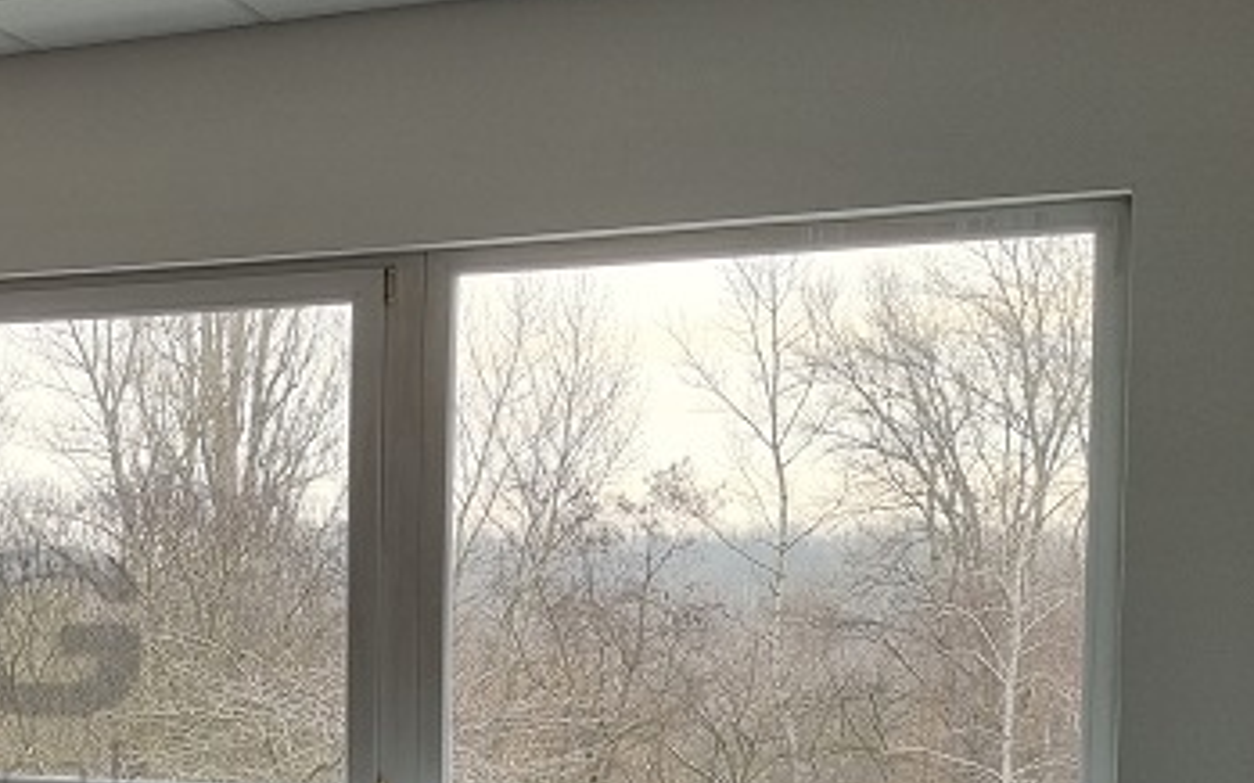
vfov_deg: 18.1
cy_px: 670
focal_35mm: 71
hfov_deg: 25.9
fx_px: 2426
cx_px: -255
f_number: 1.8
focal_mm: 5.4
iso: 50
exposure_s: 1/169
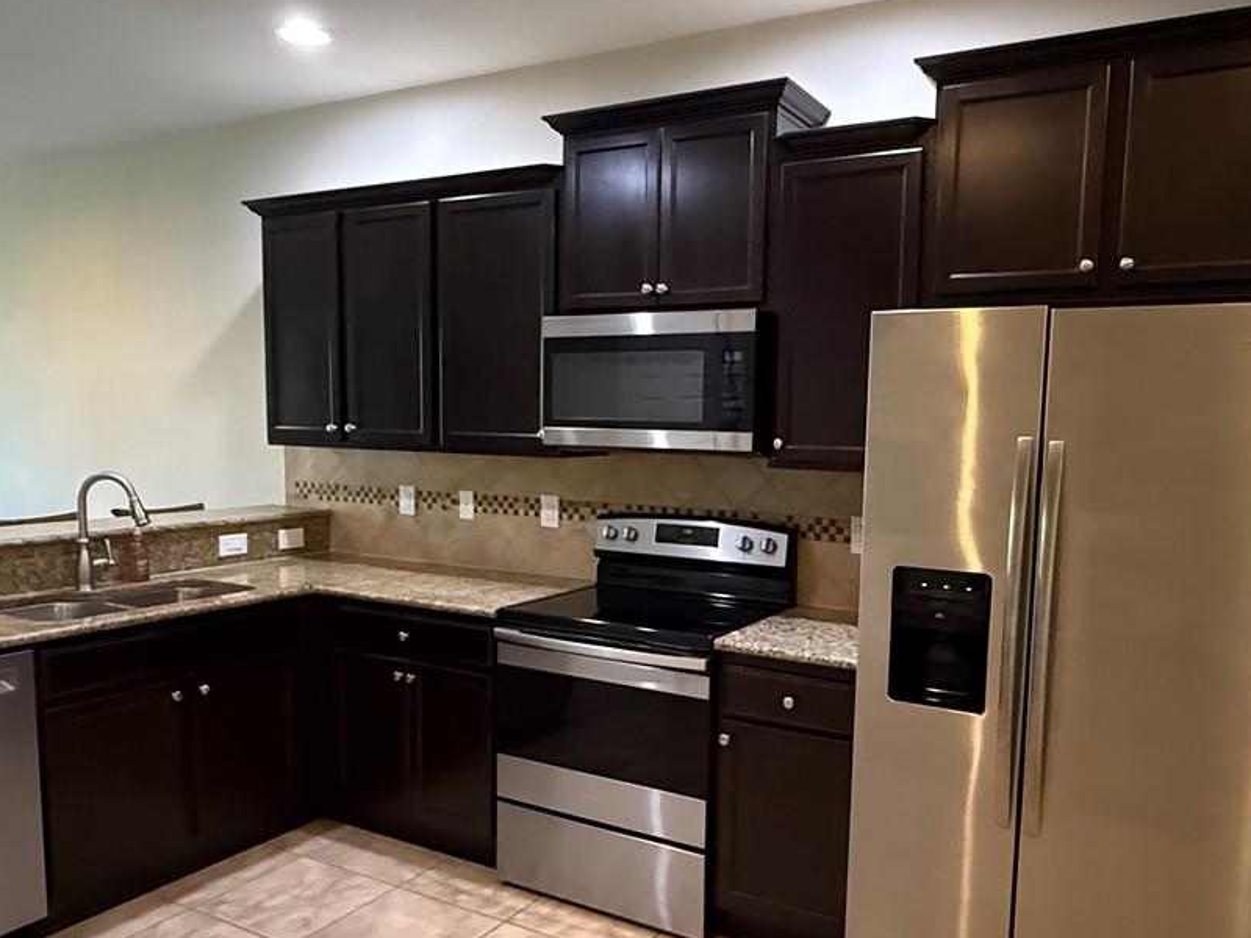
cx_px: 672
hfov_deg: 63.4
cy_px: 528
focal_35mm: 28
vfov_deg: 49.6
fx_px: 1012
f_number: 2.2
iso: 1250
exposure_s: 1/60
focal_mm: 2.22
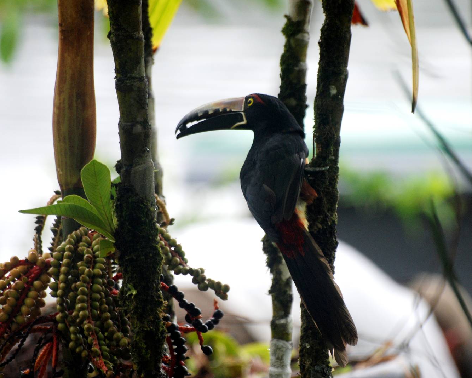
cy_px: 189
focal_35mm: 507
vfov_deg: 3.1
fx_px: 7085
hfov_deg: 3.8
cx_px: 271
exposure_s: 1/320
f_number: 5.6
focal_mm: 300
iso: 400
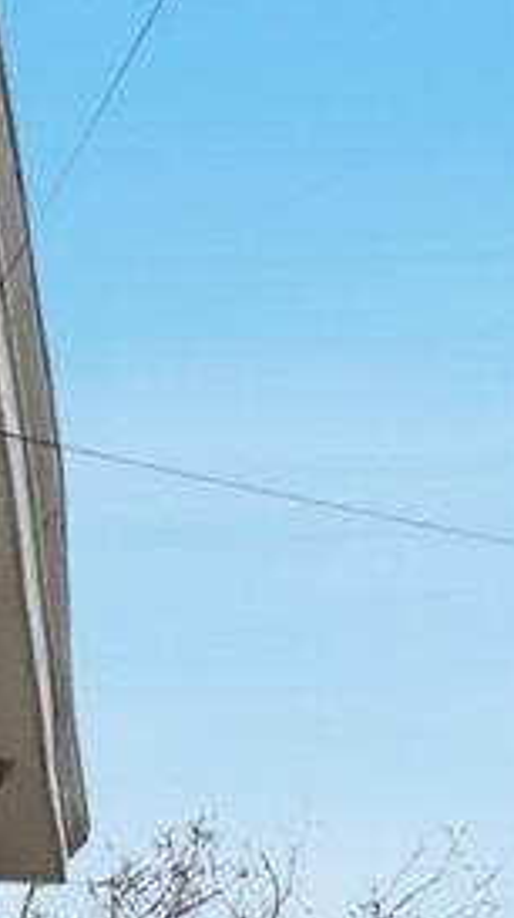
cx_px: -1404
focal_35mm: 196
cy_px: 580
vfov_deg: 11.0
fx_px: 4758
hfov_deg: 5.5
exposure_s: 1/4000
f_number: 4
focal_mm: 17
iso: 100
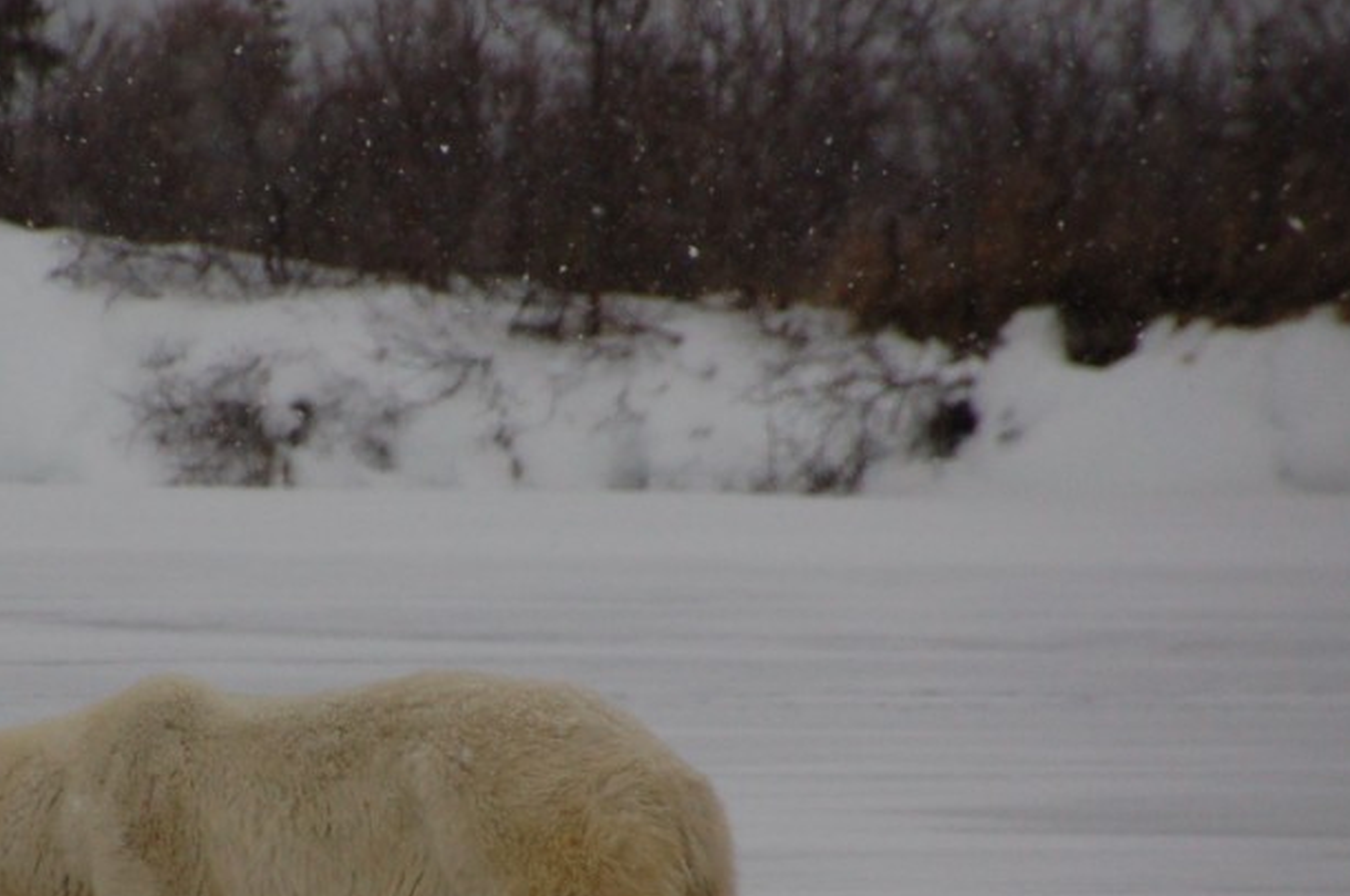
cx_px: 303
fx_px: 32319
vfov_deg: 1.6
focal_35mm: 863
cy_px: 739
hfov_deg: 2.4
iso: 450
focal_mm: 270
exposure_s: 1/500
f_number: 6.3
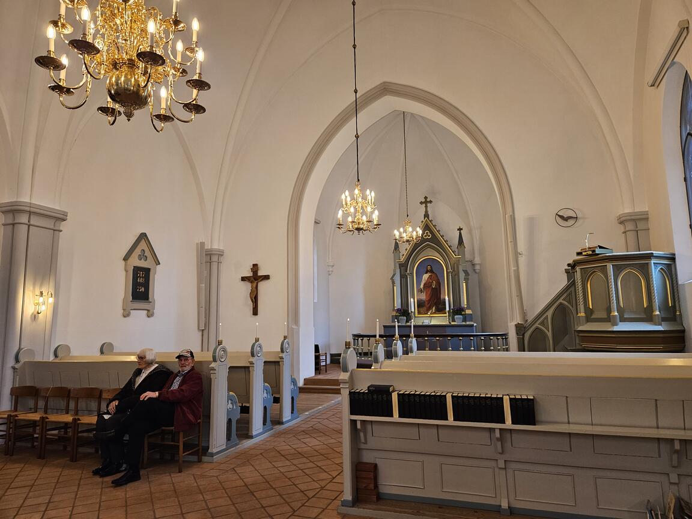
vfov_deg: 58.9
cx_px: 346
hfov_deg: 73.9
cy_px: 260
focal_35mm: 23
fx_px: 460
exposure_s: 1/100
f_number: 1.8
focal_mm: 5.4
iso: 320
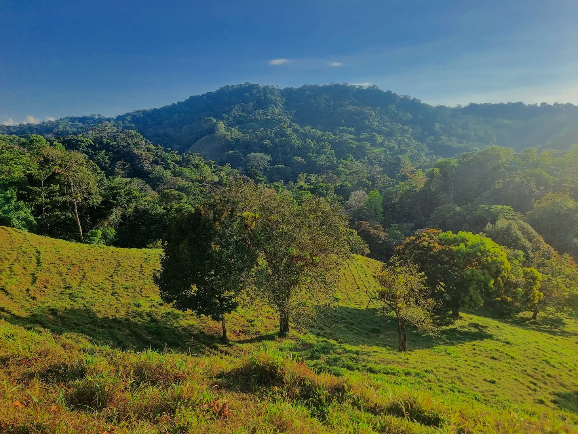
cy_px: 217
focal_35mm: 24
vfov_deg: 56.8
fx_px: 401
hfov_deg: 71.6
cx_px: 289
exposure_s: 1/964
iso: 50
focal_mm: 6.7
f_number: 1.8
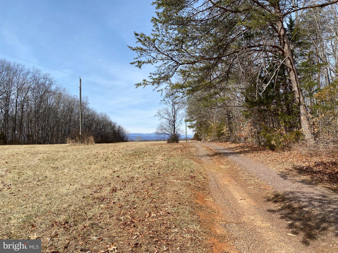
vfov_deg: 53.1
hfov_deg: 67.3
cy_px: 126
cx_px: 169
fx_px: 254
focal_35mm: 26
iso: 32
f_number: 1.8
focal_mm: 4.25
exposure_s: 1/2967
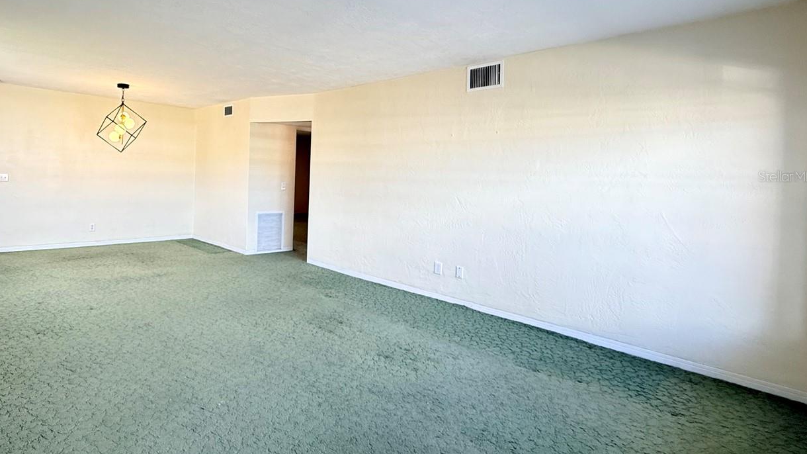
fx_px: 428
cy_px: 176
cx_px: 292
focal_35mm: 20
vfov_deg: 55.3
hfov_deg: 84.6
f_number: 2.2
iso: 160
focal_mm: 2.22
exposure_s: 1/120
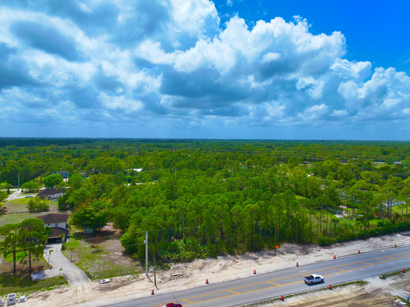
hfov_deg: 71.6
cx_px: 205
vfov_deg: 56.8
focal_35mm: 24
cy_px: 154
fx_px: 284
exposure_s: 1/3200
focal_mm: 12.29
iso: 100
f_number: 2.8
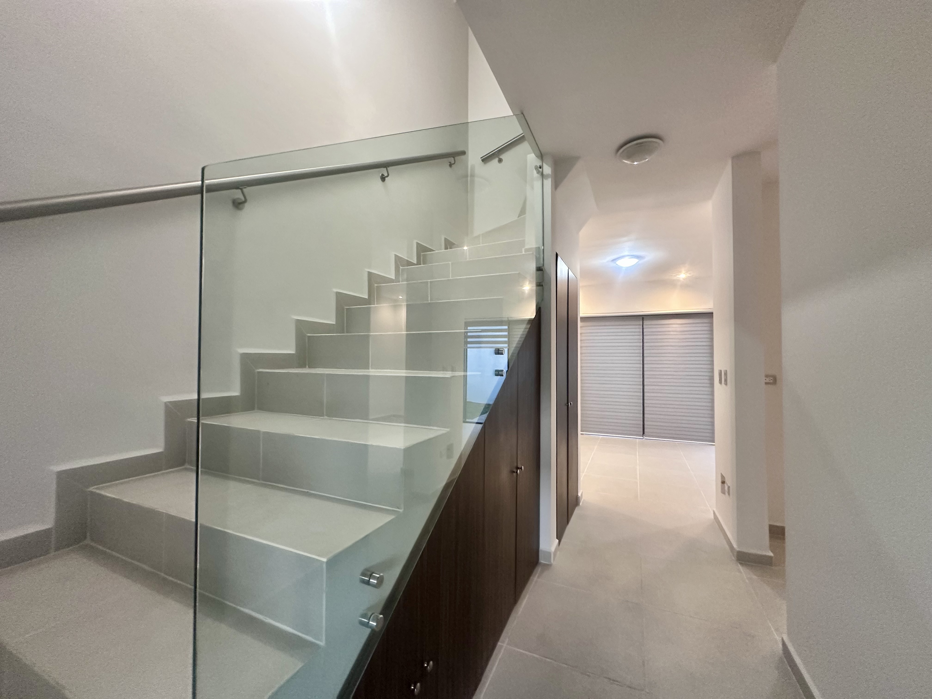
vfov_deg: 85.7
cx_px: 466
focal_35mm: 14
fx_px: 377
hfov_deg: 102.1
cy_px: 350
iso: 400
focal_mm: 2.22
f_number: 2.2
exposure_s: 1/60
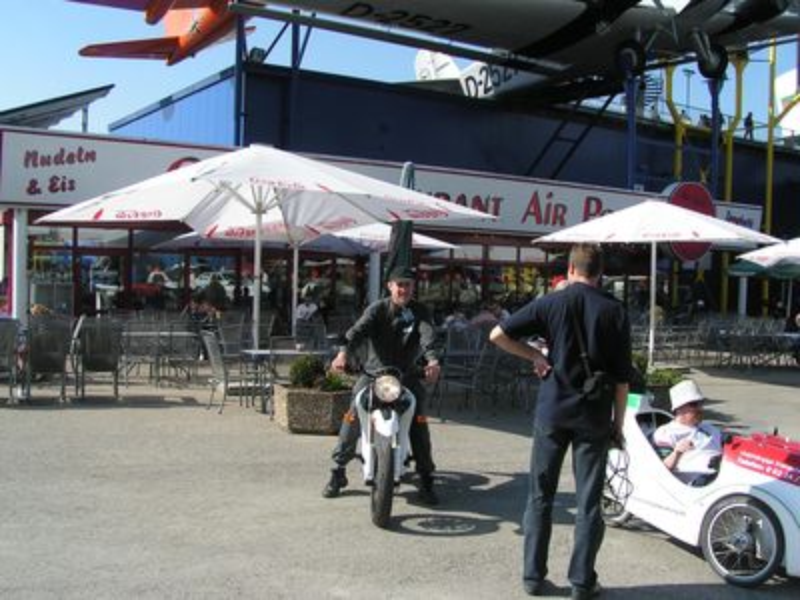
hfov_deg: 49.0
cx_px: 400
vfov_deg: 37.7
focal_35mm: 38
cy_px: 300
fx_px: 878
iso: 50
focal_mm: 5.8
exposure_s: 1/400
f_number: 5.6
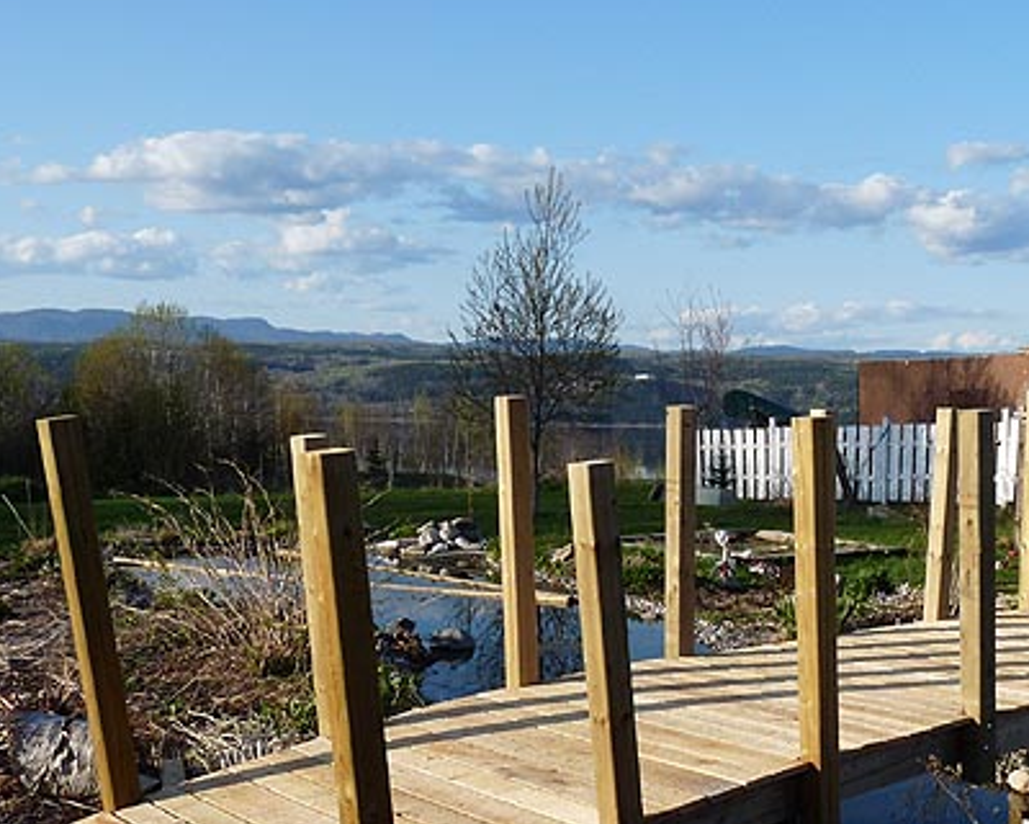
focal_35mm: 50
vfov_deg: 29.9
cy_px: 577
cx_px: 803
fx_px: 1523
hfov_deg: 36.2
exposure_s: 1/320
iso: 100
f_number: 5.6
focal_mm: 4.8
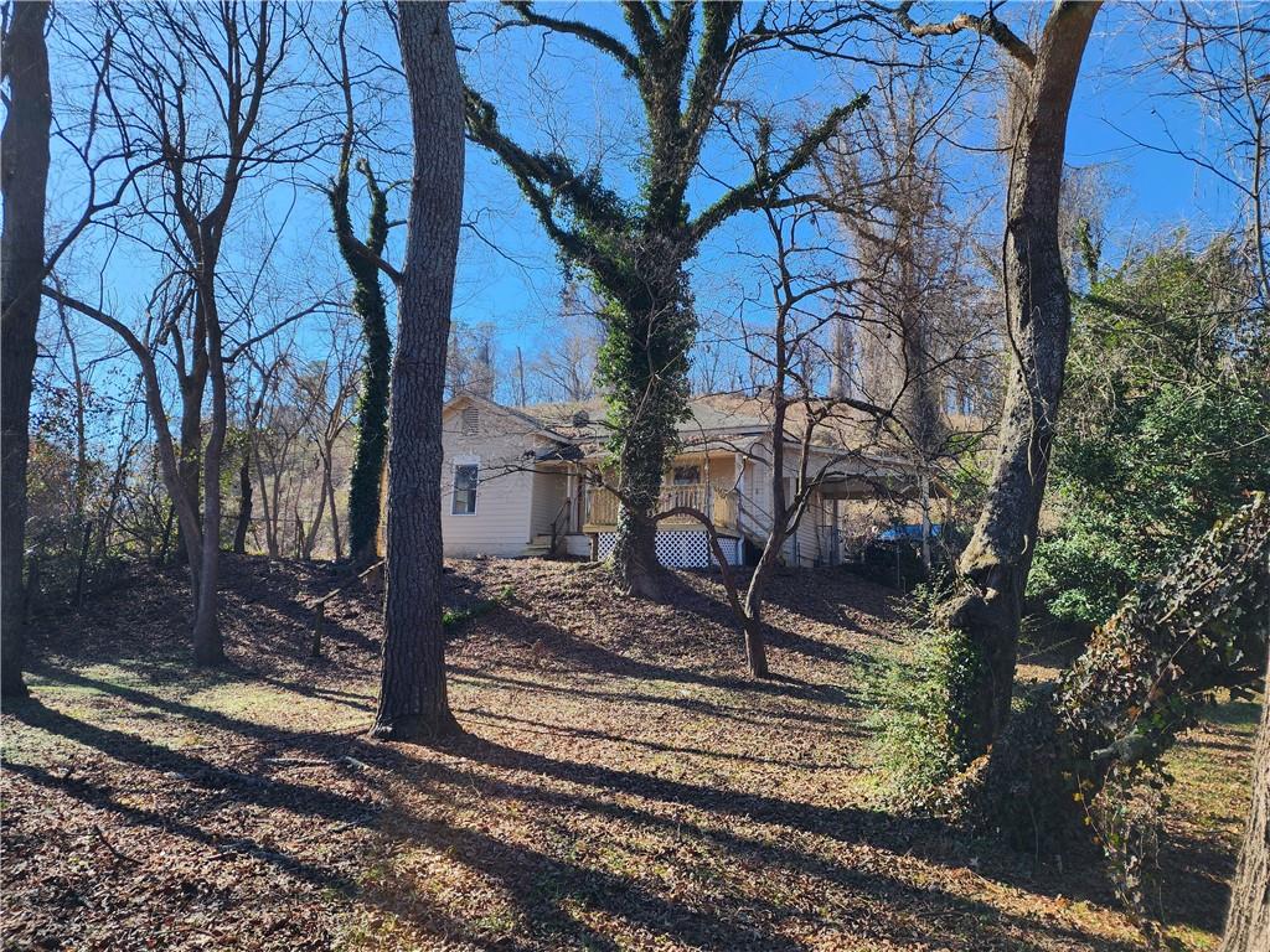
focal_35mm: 23
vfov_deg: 58.9
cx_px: 635
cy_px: 476
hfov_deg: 73.9
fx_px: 844
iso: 12
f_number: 1.8
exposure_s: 1/457
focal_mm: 6.4
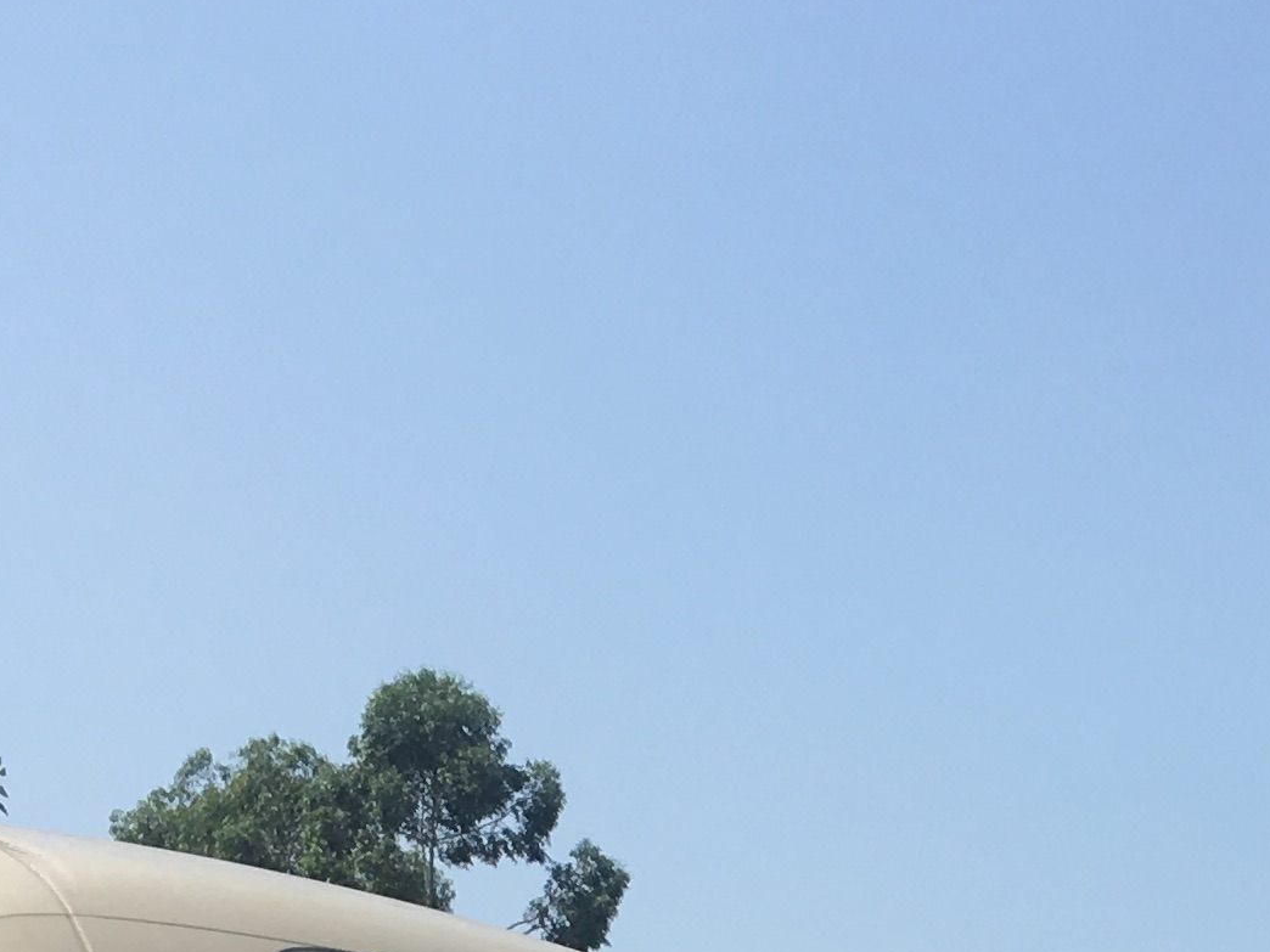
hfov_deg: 16.8
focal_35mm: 112
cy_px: 1688
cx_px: 1510
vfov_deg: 12.2
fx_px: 4109
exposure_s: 1/1399
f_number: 2.2
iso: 25
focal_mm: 4.15
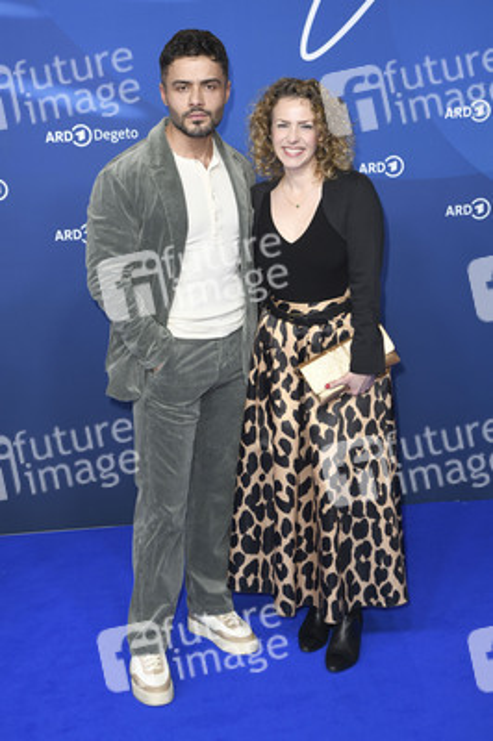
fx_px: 1235
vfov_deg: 33.4
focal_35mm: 60
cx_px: 246
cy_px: 370
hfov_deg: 22.6
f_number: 4
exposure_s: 1/320
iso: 800
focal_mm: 60
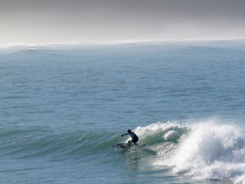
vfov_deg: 6.4
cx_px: 122
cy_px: 92
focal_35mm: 232
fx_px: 1642
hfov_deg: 8.5
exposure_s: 1/500
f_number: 8
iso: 100
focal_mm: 41.2
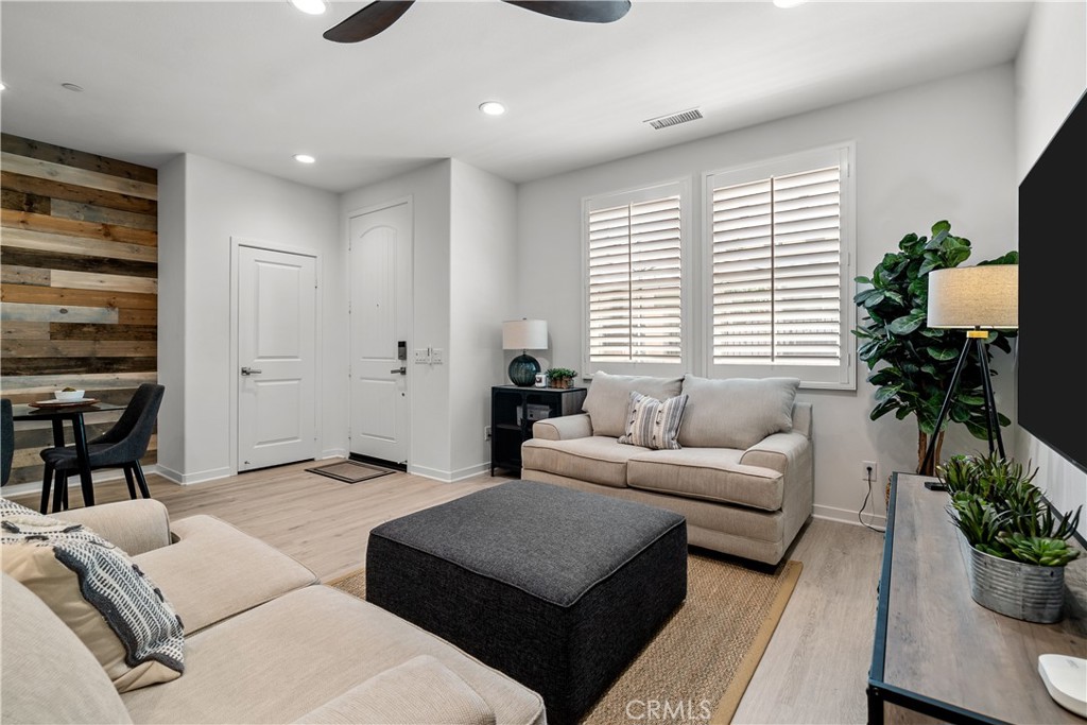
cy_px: 362
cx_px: 544
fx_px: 483
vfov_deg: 73.8
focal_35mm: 16
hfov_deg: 96.7
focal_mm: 16
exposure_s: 1/10
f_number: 6.7
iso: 250
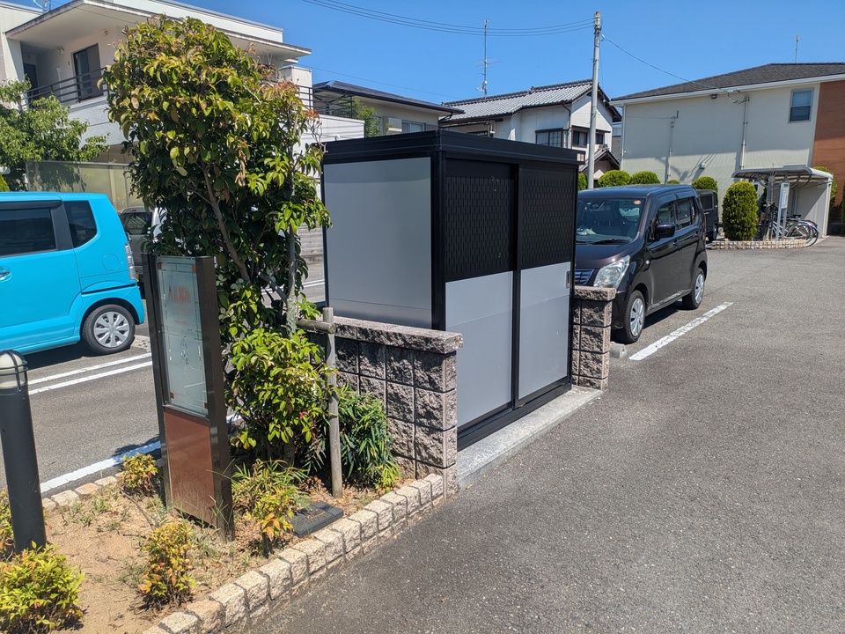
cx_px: 422
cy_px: 317
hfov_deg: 69.4
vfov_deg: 54.9
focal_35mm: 25
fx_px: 610
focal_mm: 5.43
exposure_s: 1/2092
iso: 37
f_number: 1.89
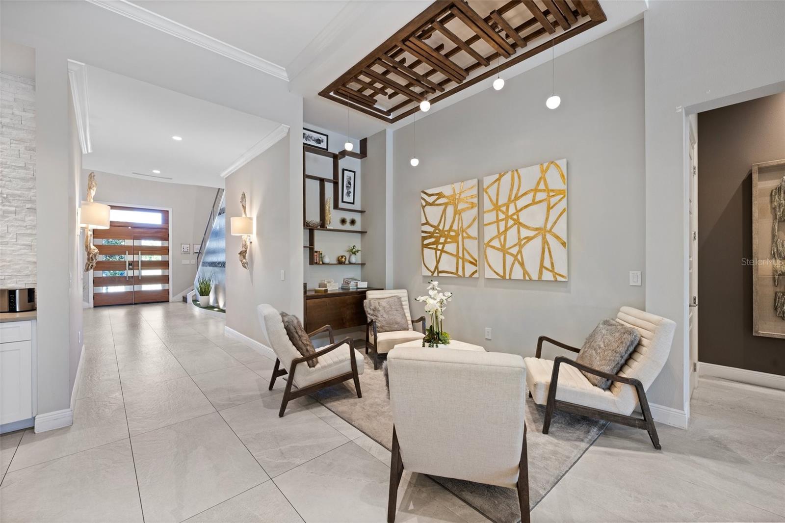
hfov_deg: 104.3
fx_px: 305
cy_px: 262
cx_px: 392
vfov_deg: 81.2
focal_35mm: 14
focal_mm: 14
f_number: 8
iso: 400
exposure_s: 1/4
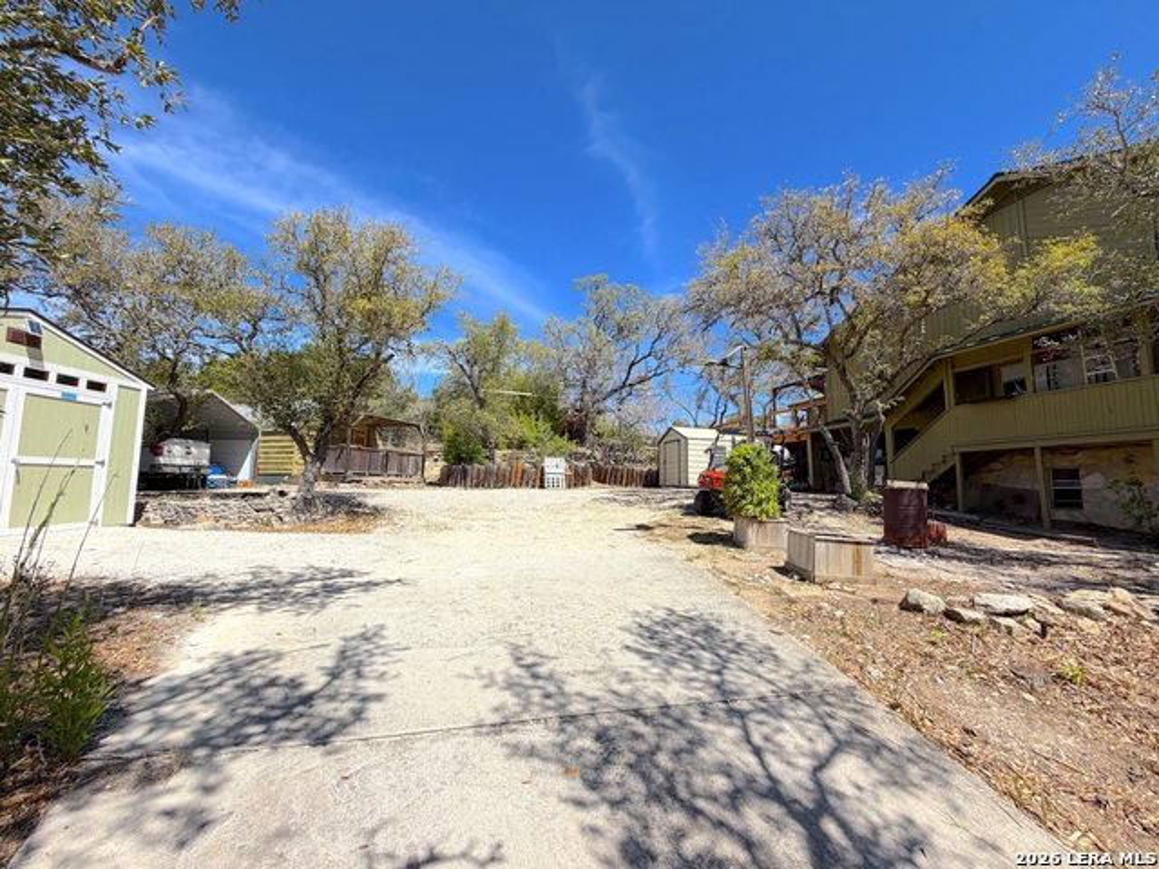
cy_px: 434
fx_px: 469
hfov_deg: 102.1
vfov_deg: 85.7
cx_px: 580
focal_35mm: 14
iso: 20
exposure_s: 1/1001
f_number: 2.2
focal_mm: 2.22
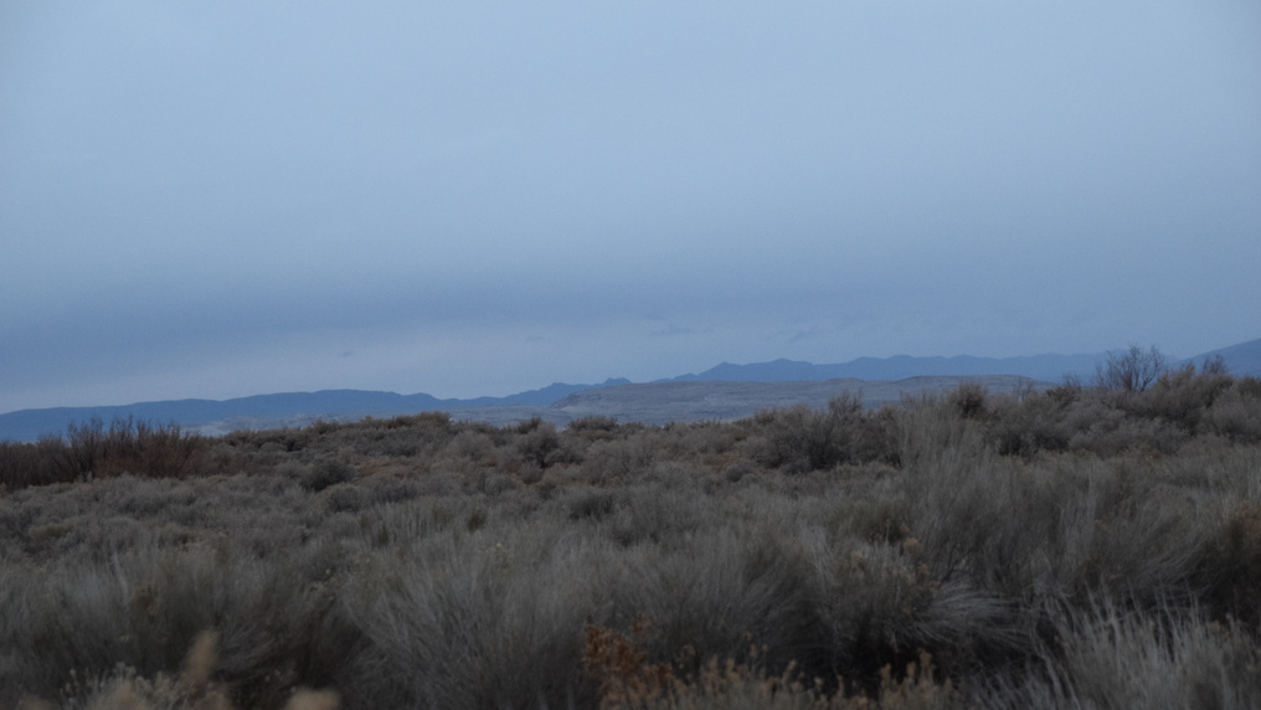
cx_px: 633
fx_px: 3813
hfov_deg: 18.8
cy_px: 352
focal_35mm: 114
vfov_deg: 10.6
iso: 2200
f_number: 5.3
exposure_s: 1/125
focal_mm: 72
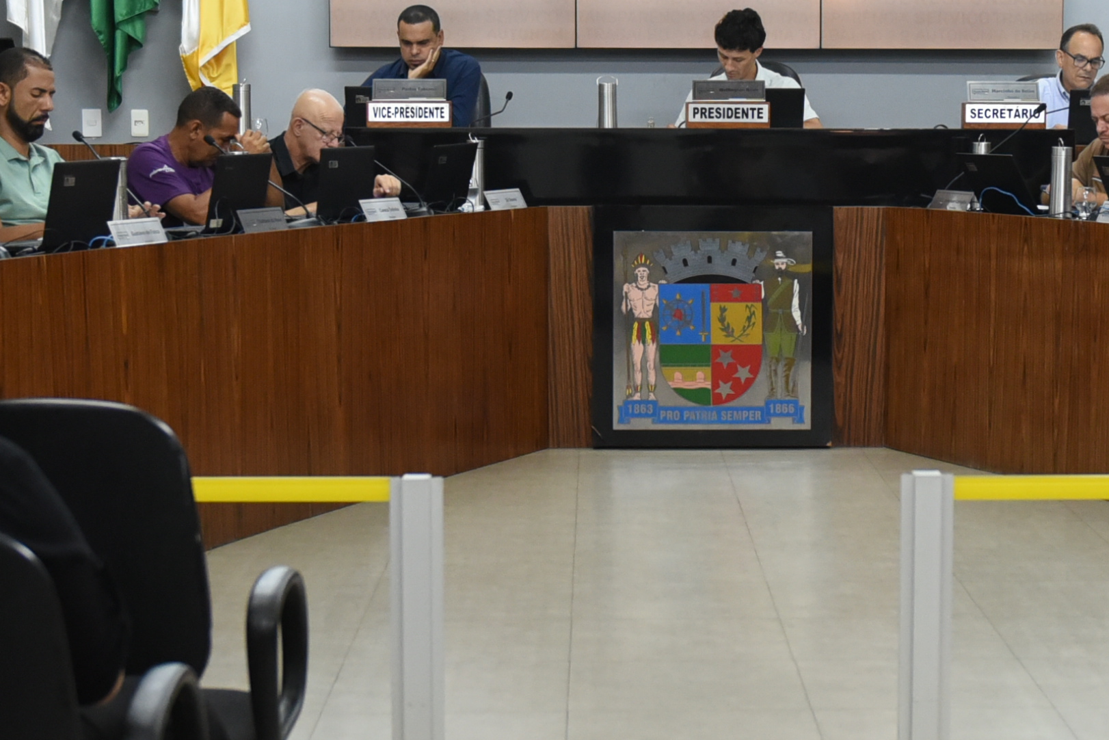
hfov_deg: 22.8
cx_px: 755
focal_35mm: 89
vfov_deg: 15.4
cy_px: 336
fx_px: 2742
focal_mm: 32
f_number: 2.8
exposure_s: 1/320
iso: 2500
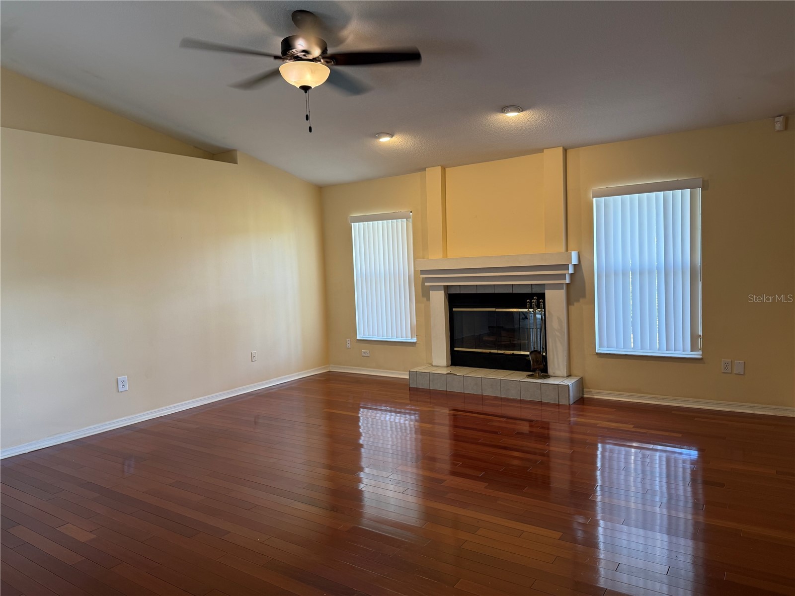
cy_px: 298
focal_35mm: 24
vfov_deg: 56.8
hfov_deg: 71.6
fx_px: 551
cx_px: 398
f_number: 1.78
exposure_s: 1/60
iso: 125
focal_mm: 6.76
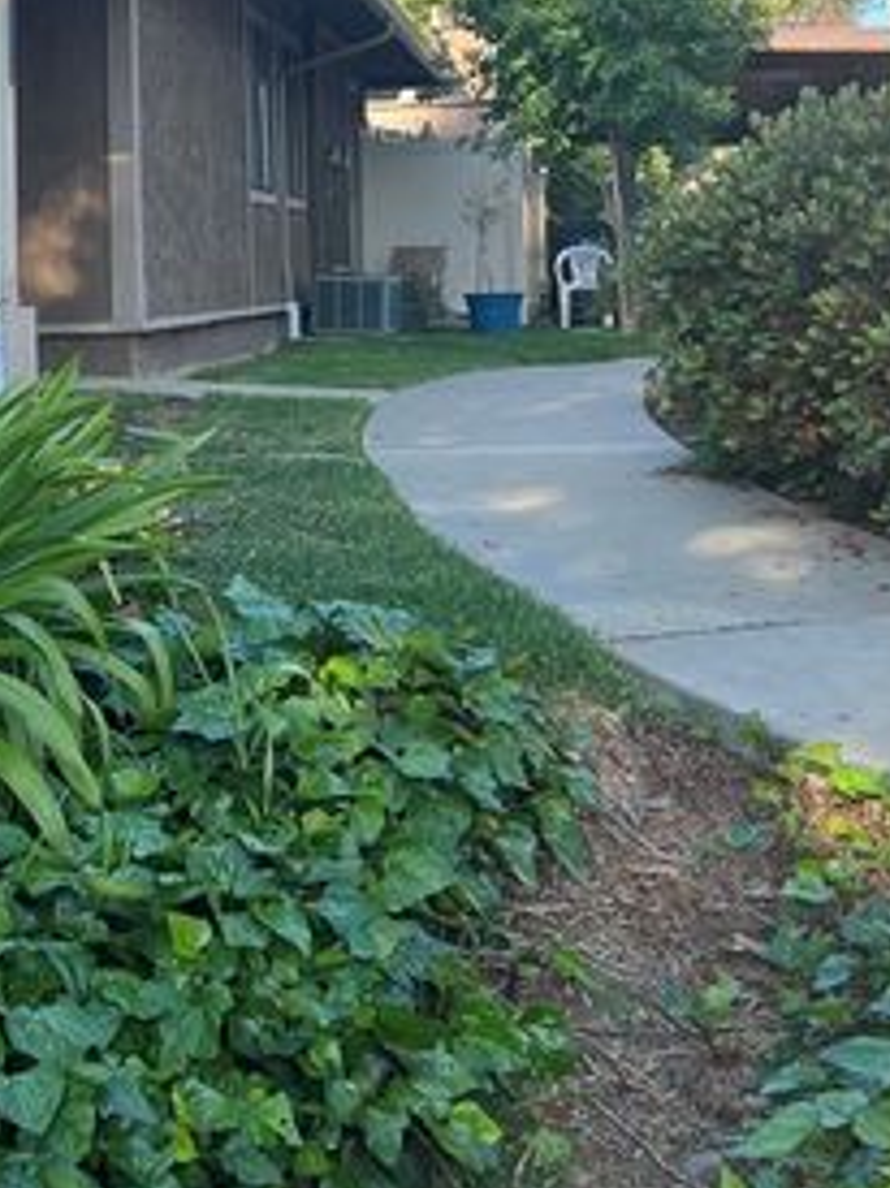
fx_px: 2161
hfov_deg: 22.9
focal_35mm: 63
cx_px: 151
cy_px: 179
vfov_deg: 29.8
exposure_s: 1/1209
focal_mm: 5.7
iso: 50
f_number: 1.5
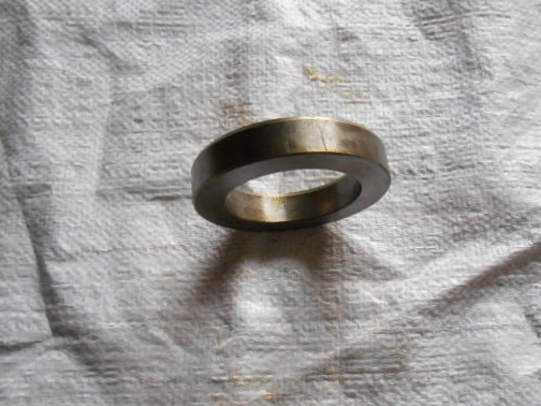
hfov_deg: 55.2
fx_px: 516
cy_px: 247
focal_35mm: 33
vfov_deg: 42.7
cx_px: 304
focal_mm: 4.7
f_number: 3.4
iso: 400
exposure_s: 1/30
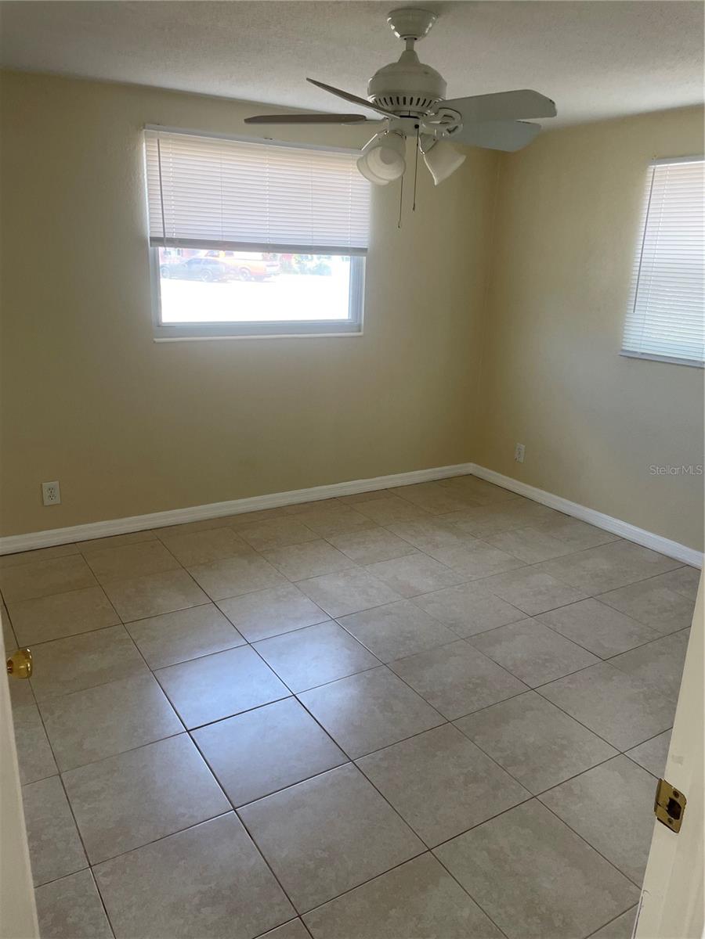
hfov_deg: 53.1
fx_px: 706
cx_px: 352
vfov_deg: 67.3
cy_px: 470
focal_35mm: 26
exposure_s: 1/121
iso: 80
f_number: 1.6
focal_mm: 4.2
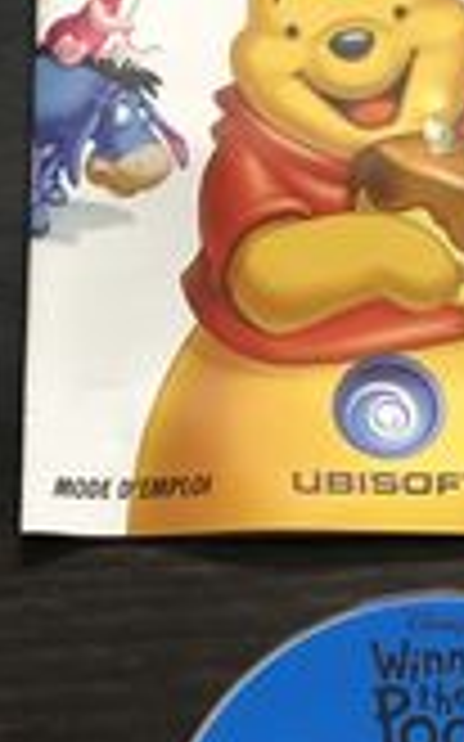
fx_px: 2552
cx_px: 302
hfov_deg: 10.4
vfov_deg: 16.5
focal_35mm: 126
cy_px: 241
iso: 64
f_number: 1.8
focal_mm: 4
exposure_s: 1/15
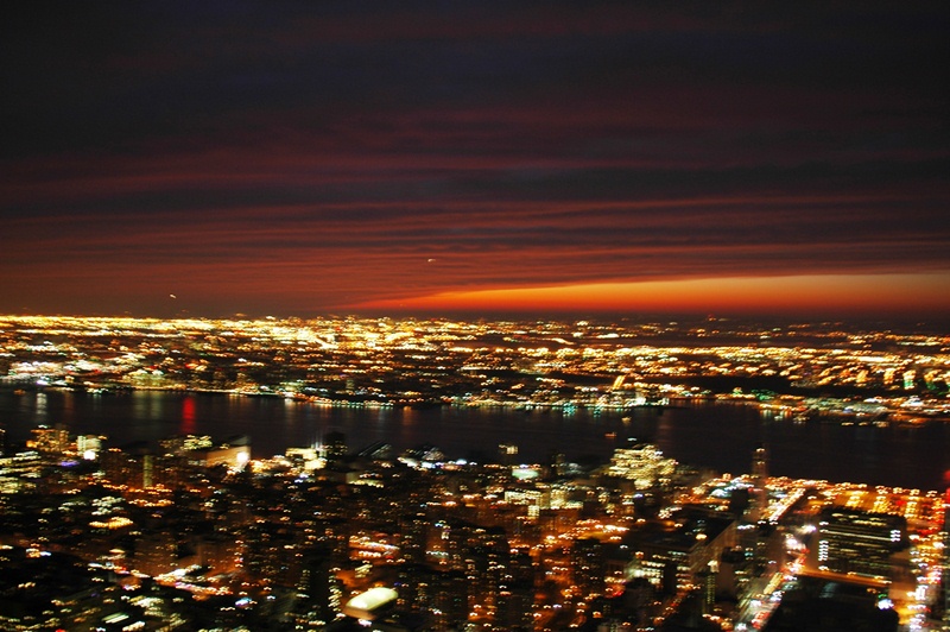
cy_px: 316
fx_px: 870
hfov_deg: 57.3
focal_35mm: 33
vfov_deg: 39.9
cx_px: 475
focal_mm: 22
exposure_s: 1
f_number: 3.8
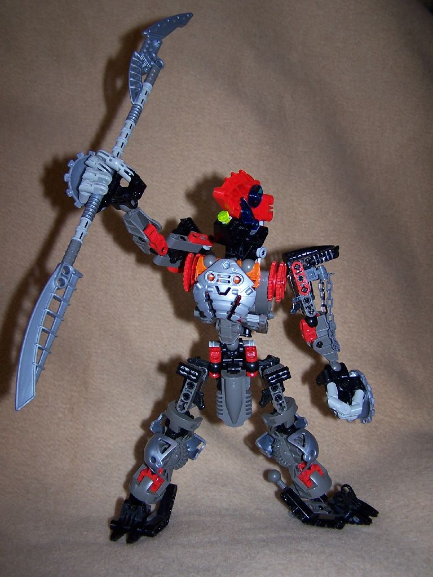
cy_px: 288
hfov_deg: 37.7
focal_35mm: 38
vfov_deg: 49.0
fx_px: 634
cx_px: 216
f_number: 2.8
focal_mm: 6.3
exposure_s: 1/60
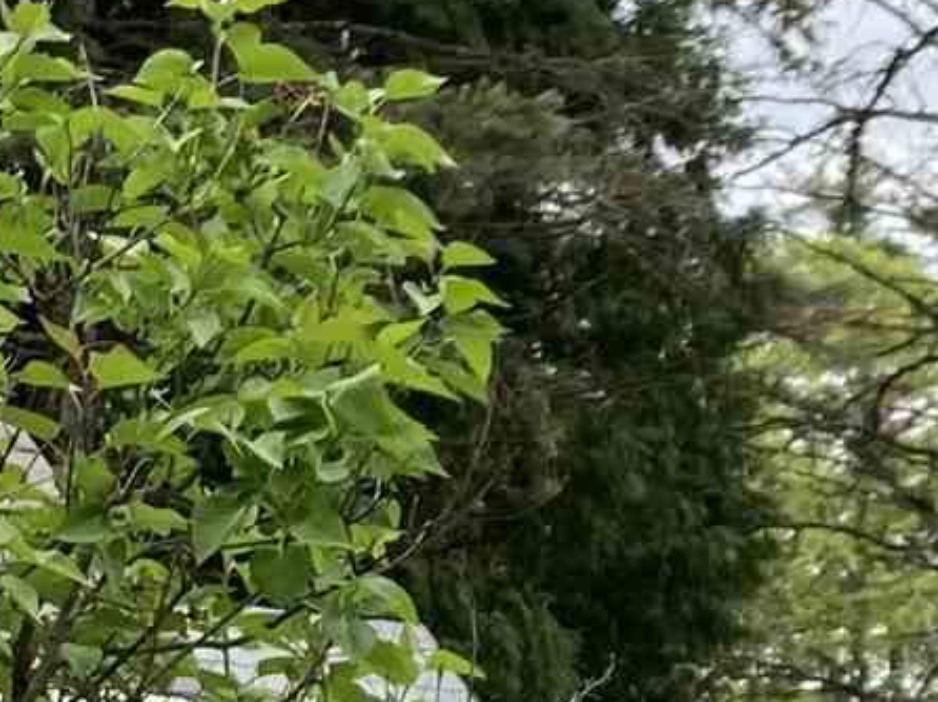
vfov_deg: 7.5
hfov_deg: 10.3
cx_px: 507
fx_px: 5227
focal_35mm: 193
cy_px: 1248
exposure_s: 1/307
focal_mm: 3.99
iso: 20
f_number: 1.8
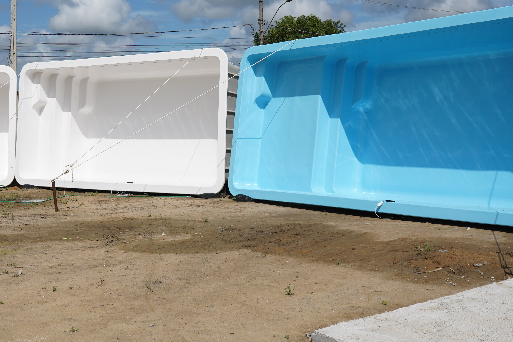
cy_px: 115
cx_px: 177
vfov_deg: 25.4
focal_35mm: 53
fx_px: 755
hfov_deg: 37.2
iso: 100
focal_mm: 28
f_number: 8
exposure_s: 1/800
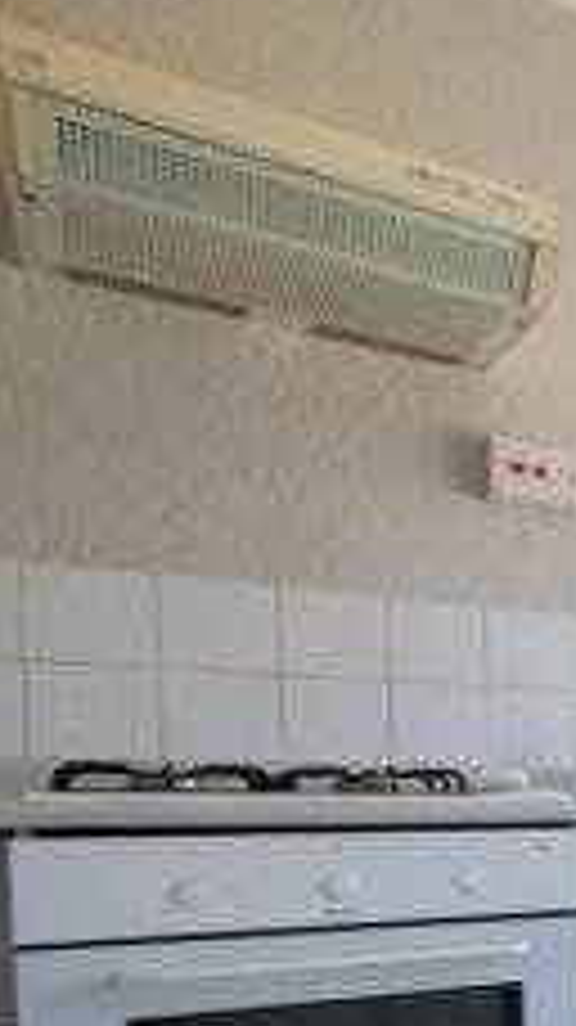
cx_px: 1220
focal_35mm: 39
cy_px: 839
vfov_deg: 48.3
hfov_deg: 17.7
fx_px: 1061
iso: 320
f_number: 4
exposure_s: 1/60
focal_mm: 7
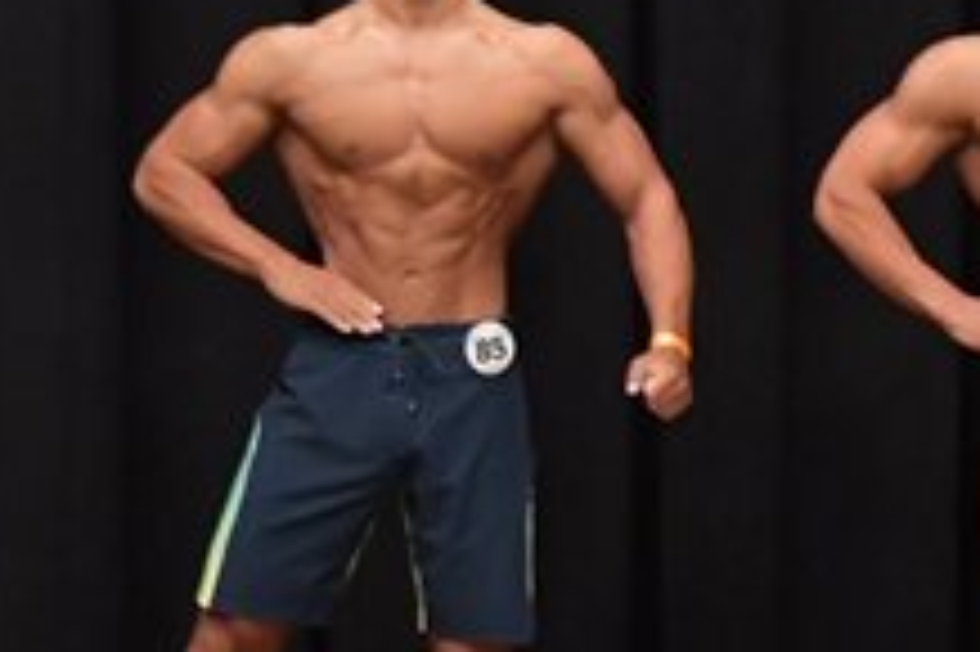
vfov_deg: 2.6
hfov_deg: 3.9
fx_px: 14498
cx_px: 1499
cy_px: 378
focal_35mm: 533
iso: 6400
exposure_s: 1/400
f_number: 5.6
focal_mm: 100
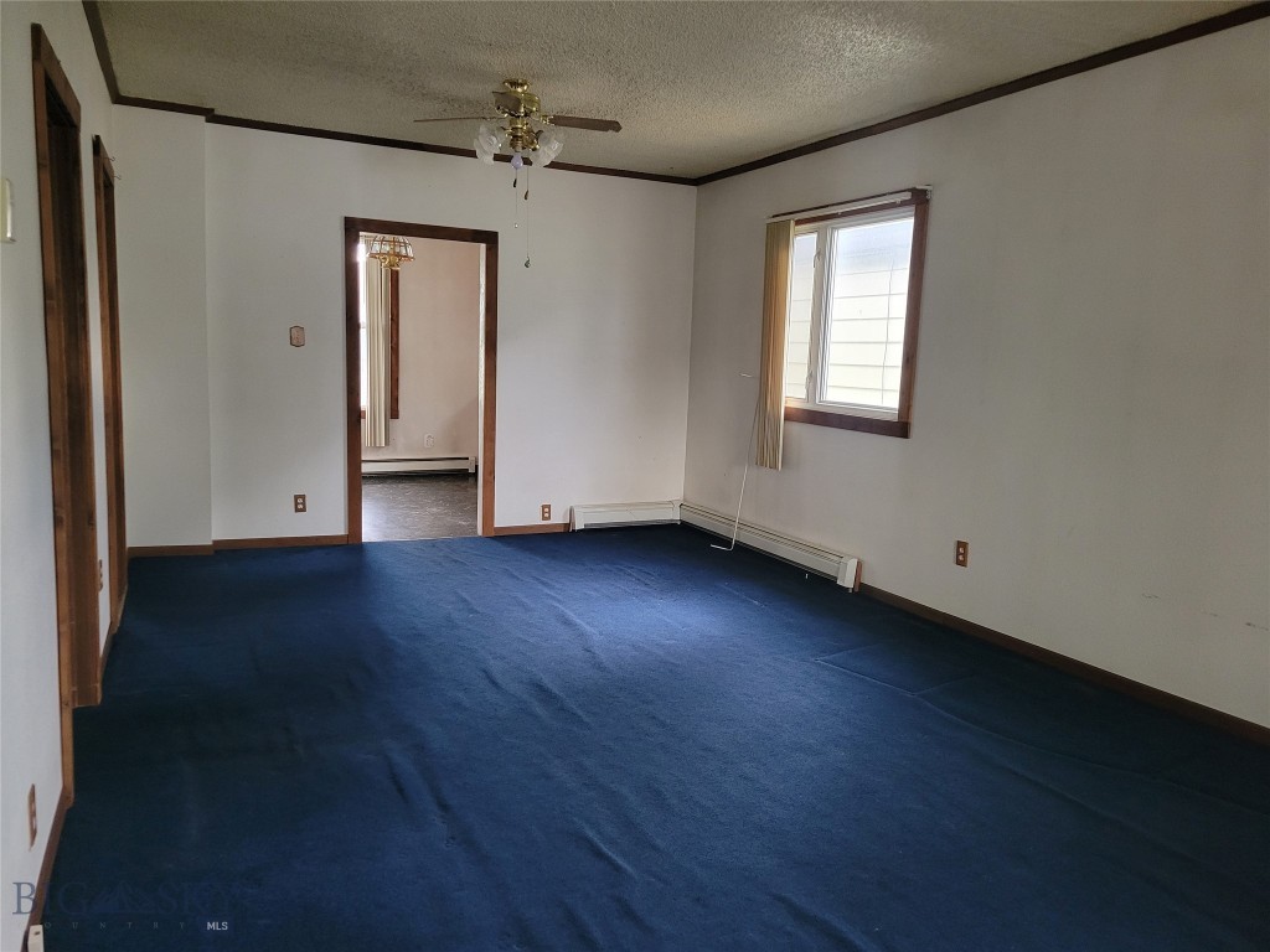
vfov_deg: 53.1
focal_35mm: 26
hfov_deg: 67.3
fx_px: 954
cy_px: 476
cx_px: 635
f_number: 1.8
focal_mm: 5.4
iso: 500
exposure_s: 1/40
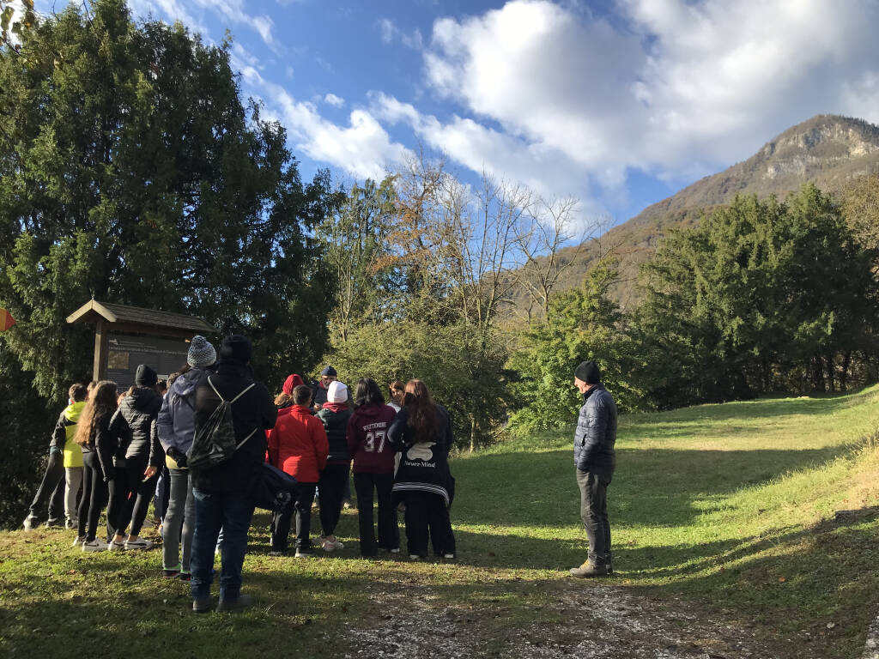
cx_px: 440
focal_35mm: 28
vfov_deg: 49.7
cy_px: 330
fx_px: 711
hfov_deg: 63.4
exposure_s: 1/1168
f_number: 1.8
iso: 20
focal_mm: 3.99
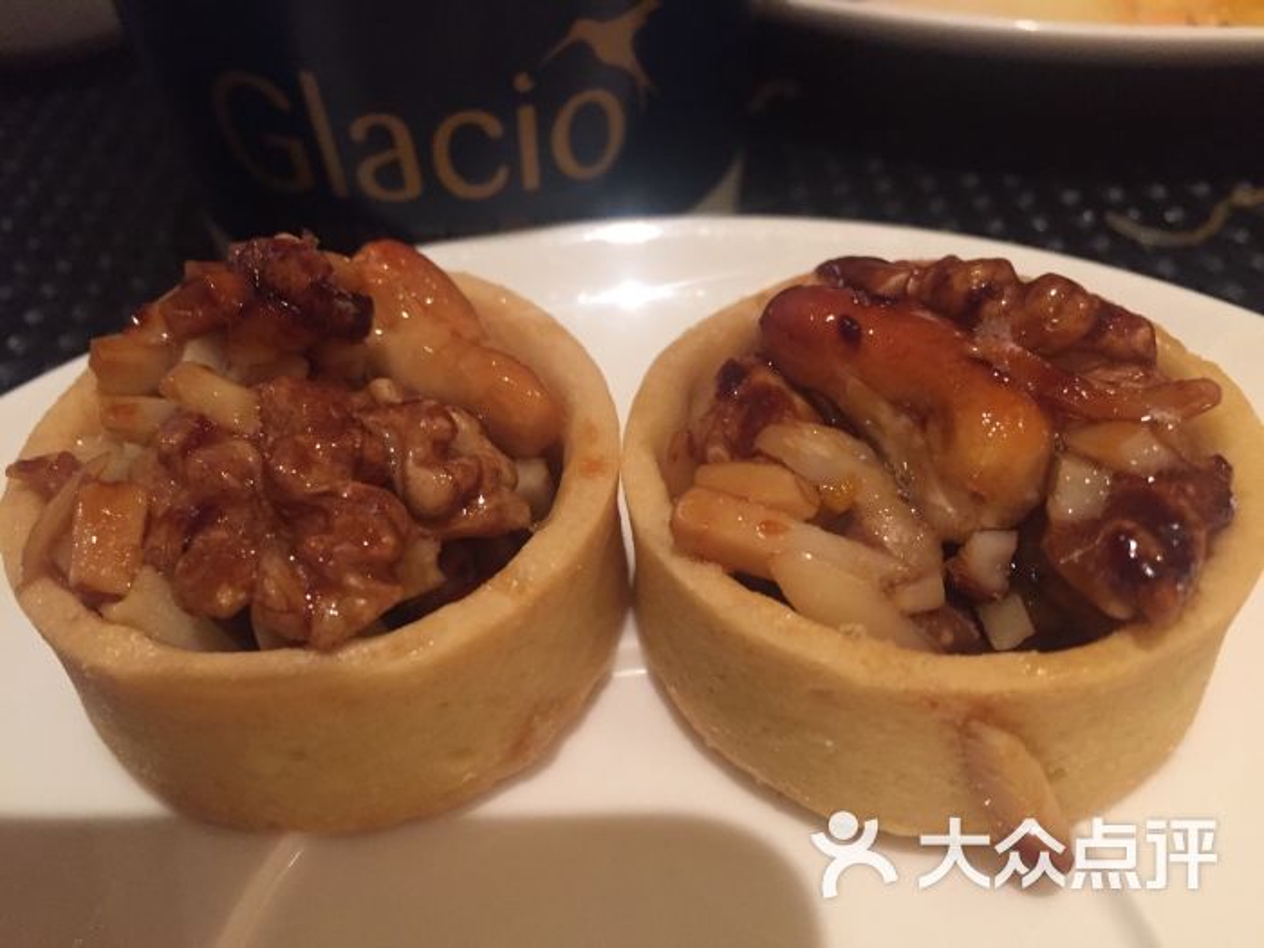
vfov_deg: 48.2
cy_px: 474
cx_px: 632
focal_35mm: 29
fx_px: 1059
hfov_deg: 61.7
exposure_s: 1/30
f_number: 2.2
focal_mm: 4.15
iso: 250
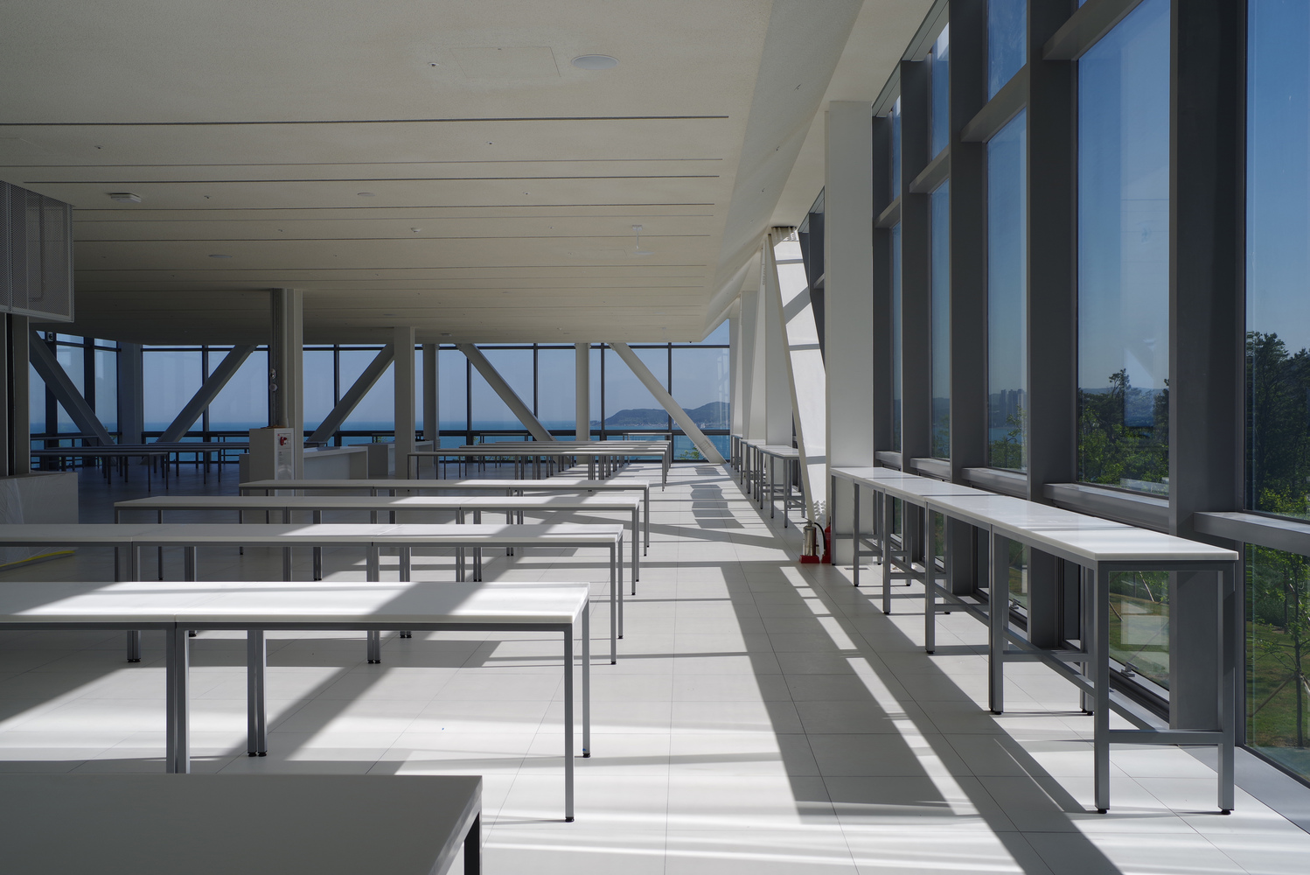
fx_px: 1128
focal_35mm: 31
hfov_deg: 60.3
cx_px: 655
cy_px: 438
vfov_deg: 42.4
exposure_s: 1/160
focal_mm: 31
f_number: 9
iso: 100
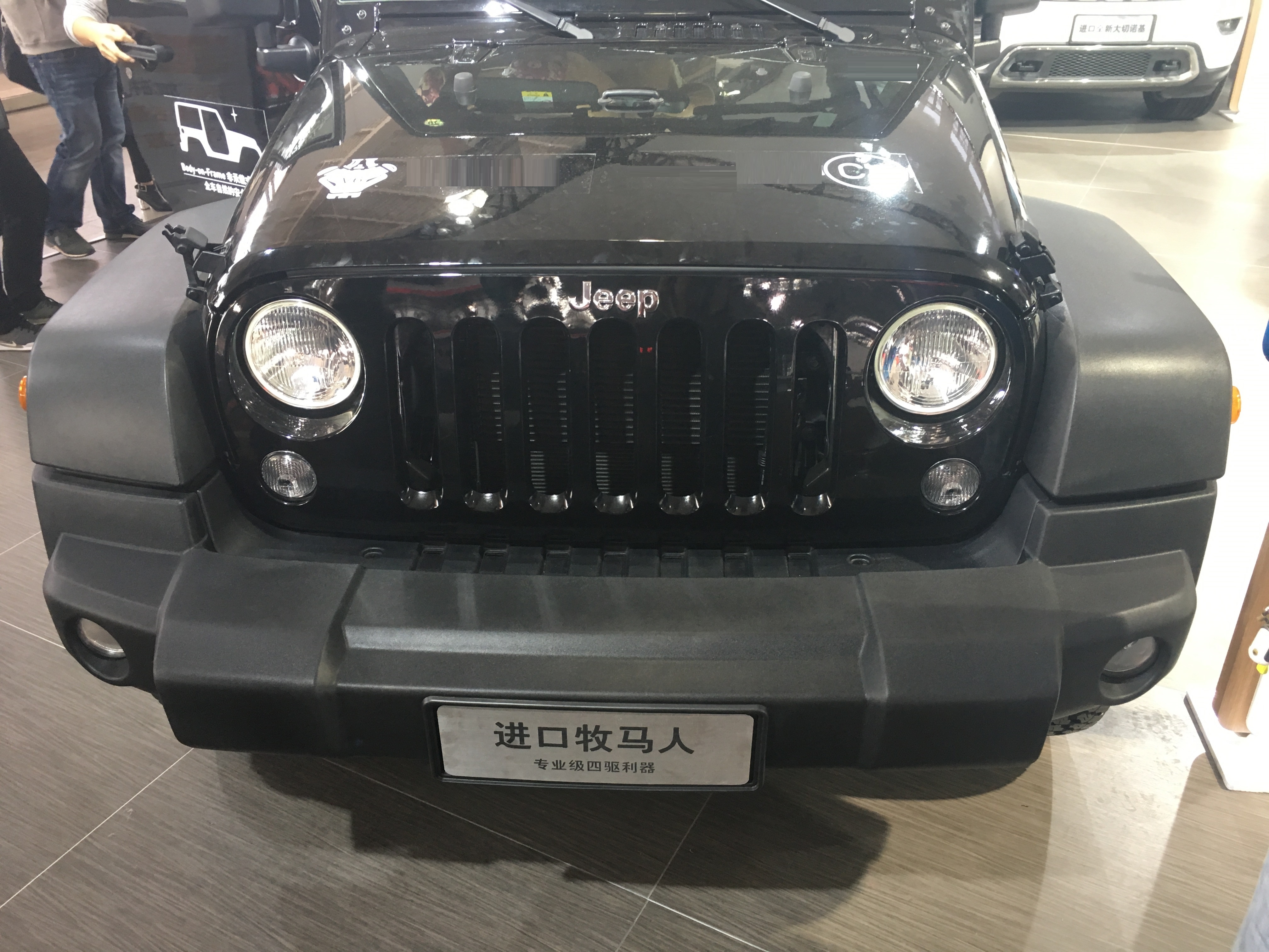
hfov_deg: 61.7
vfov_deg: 48.2
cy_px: 476
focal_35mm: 29
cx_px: 634
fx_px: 1063
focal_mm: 4.15
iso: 125
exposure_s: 1/33
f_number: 2.2
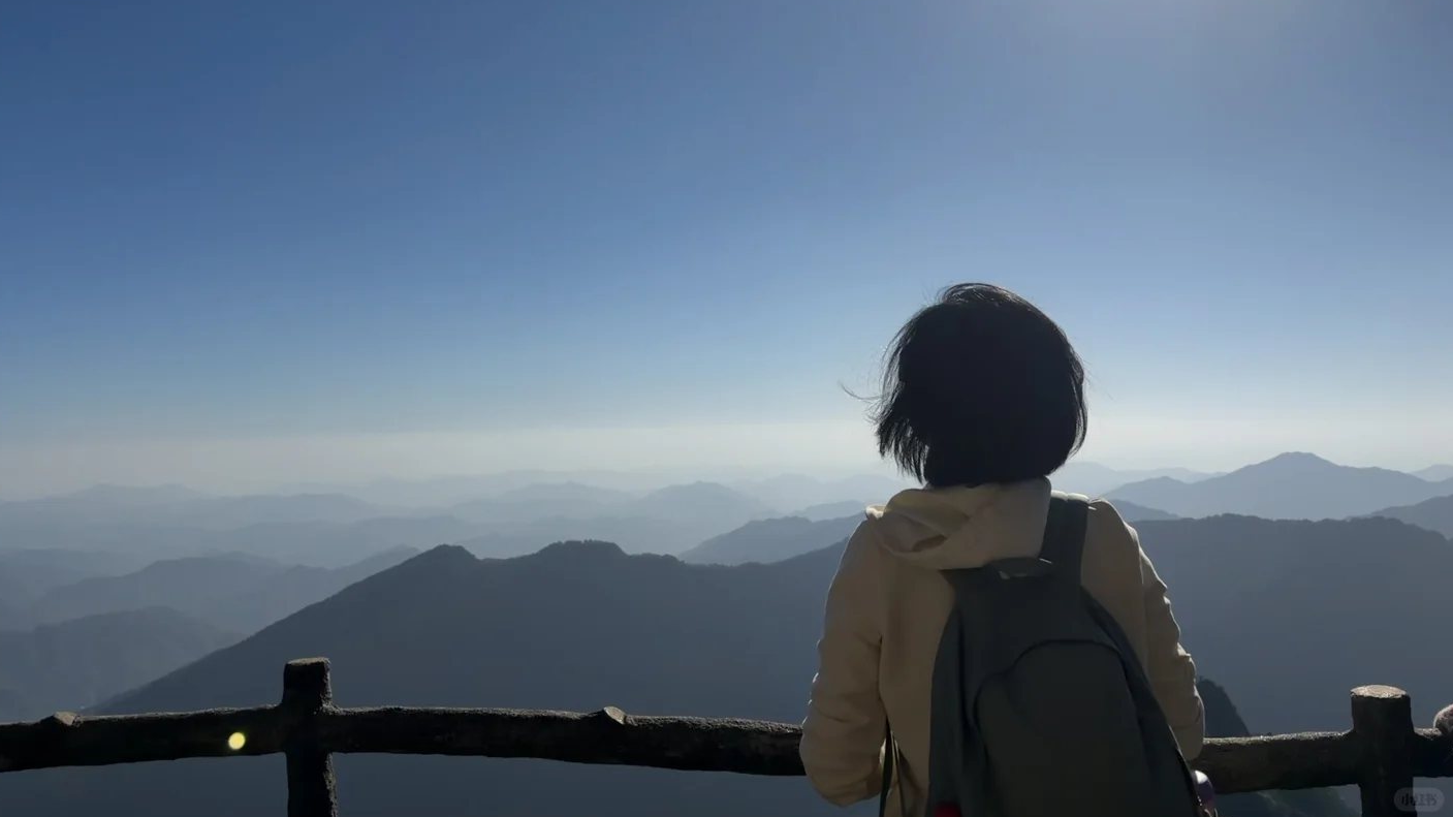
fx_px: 1117
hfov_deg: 66.1
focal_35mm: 29
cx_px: 713
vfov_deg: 39.6
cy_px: 265
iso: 64
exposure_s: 1/25000
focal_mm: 5.96
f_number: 1.6
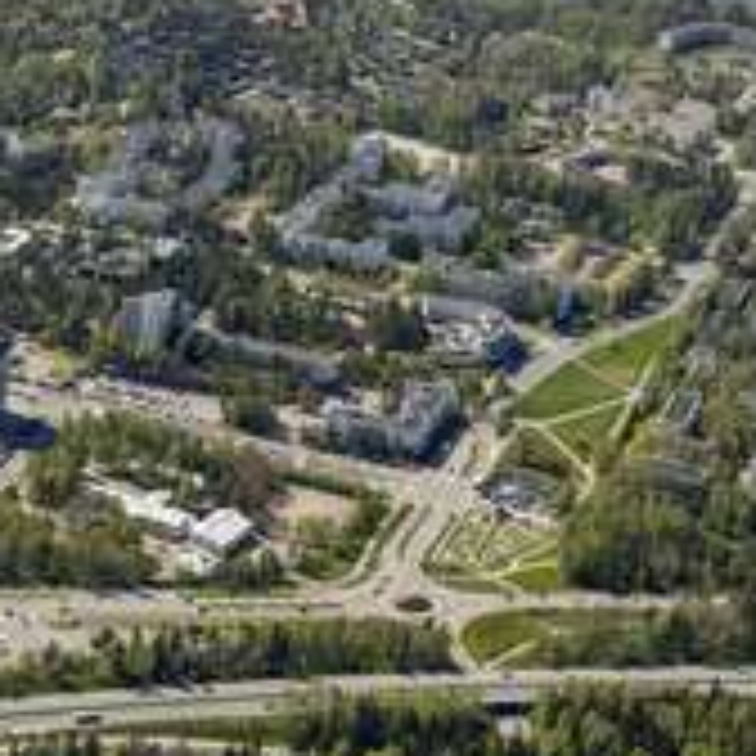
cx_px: -306
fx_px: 2693
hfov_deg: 15.0
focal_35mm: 109
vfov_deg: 16.0
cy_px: 315
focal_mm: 45
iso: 100
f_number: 4
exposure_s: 1/1250
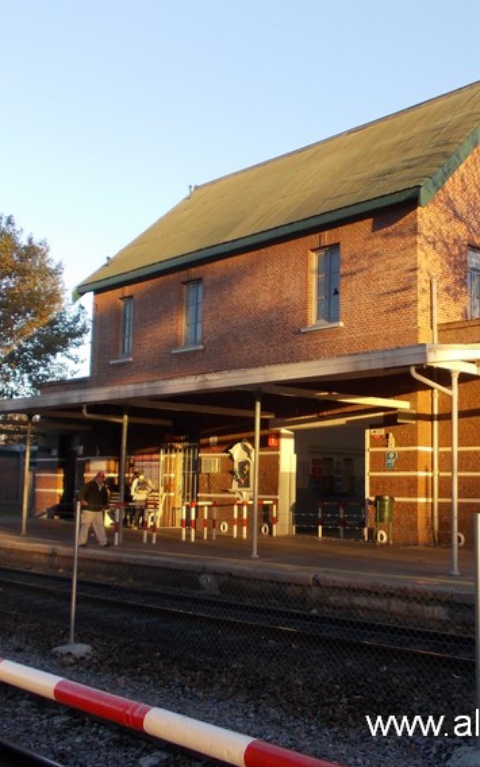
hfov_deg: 31.7
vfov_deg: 49.3
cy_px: 386
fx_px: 837
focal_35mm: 40
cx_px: 323
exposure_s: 1/200
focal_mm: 4
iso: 80
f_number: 2.7
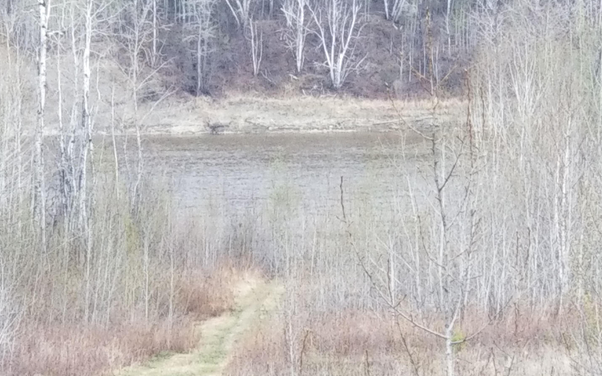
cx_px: 296
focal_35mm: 59
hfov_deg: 34.5
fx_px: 968
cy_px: 214
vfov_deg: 22.0
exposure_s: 1/123
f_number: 2.4
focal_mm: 6
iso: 25
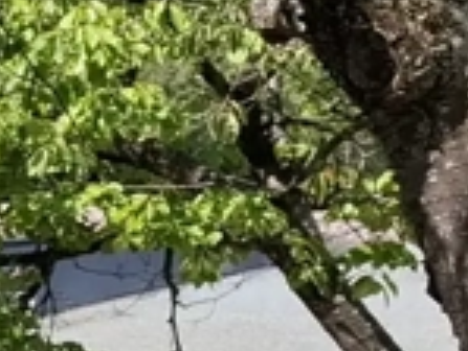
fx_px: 2084
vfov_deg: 9.5
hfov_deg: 9.5
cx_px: -996
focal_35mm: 154
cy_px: 398
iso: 50
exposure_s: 1/1111
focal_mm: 5.54
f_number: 1.8
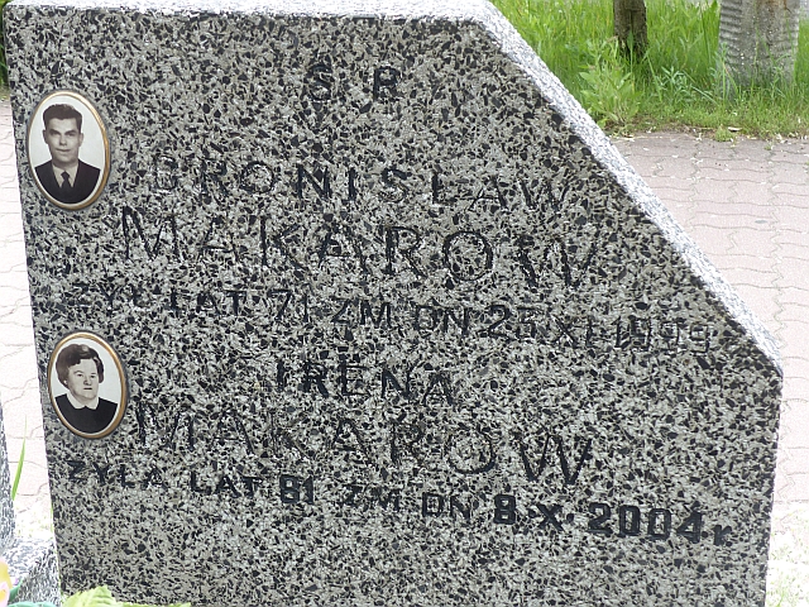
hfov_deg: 29.4
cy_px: 304
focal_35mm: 66
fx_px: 1542
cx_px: 404
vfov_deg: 22.3
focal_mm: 11.9
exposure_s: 1/160
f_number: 4
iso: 100
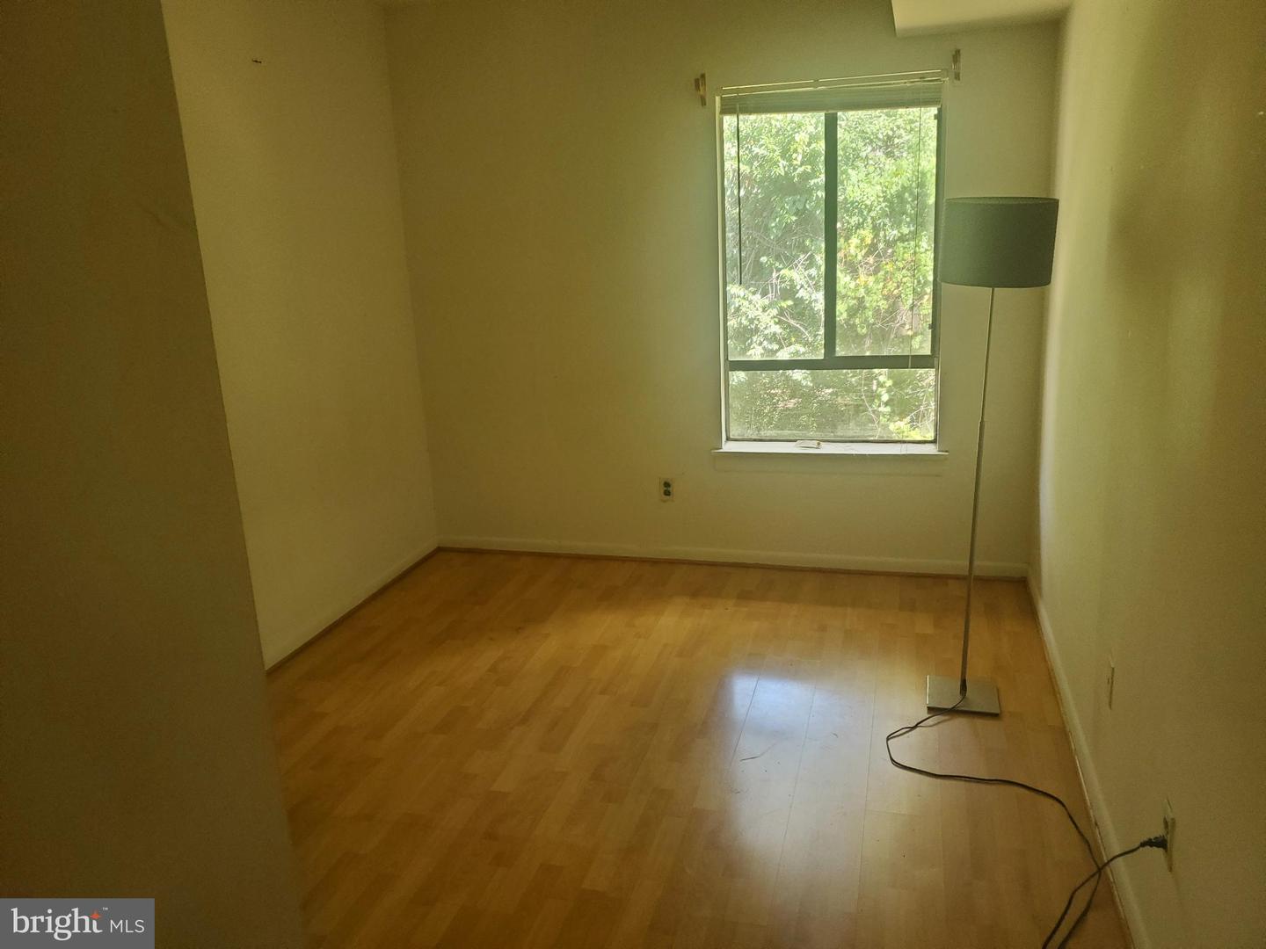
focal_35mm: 26
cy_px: 474
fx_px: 951
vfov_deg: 53.1
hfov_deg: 67.3
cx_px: 633
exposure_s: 1/120
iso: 160
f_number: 1.5
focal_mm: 4.3
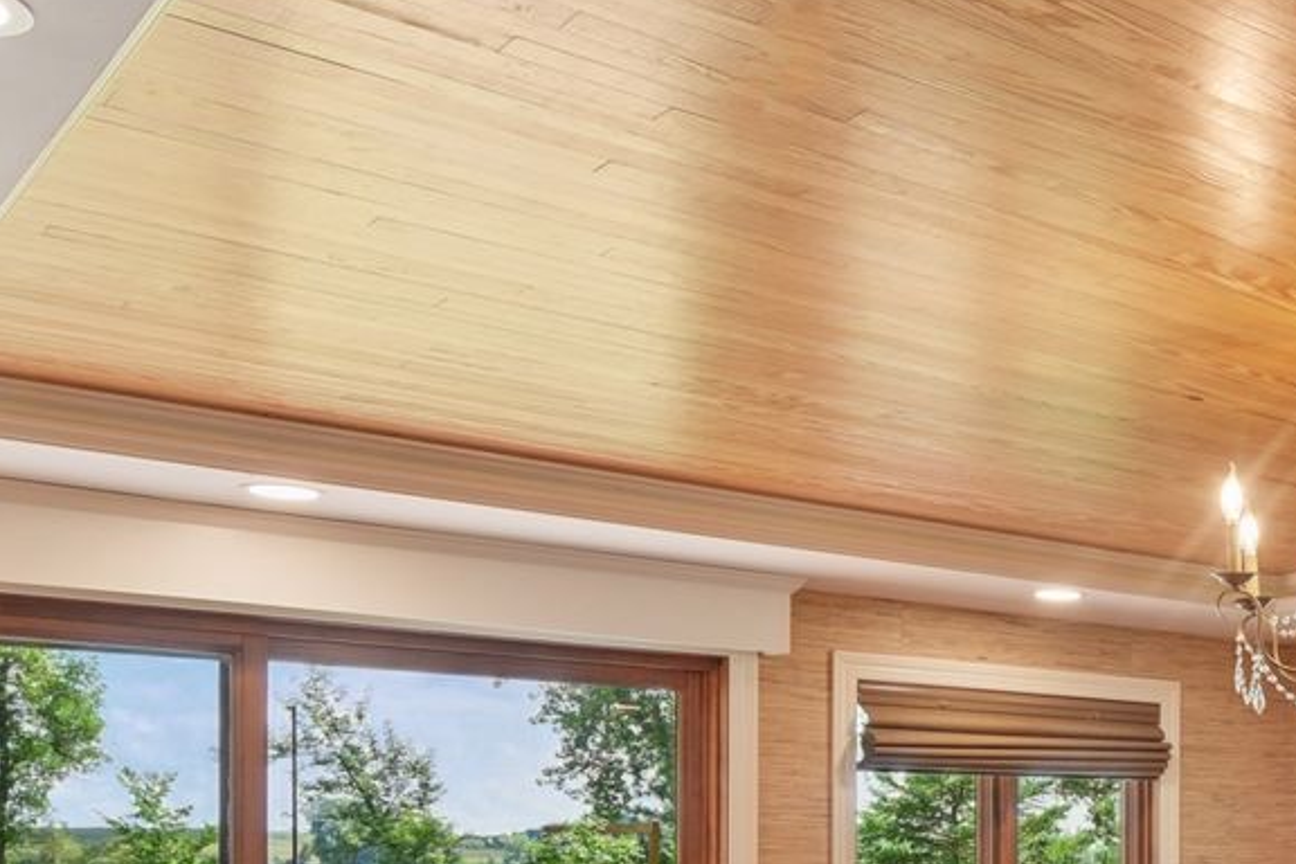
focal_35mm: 50
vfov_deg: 24.9
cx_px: 1366
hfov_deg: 35.0
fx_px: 1800
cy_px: 976
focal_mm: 15
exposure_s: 1/50
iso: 500
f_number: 9
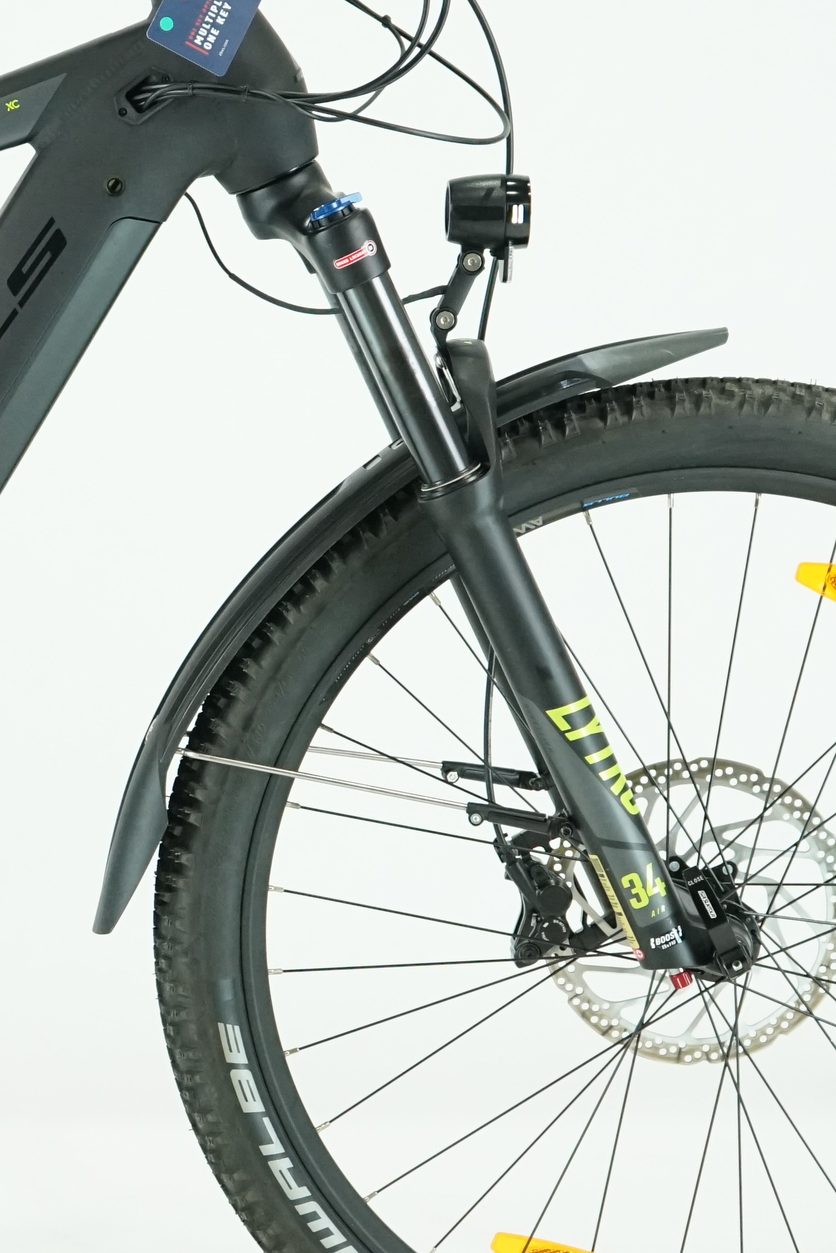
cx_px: -223
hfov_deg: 10.5
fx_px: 4458
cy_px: 513
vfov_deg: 16.0
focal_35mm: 128
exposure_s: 1/200
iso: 2500
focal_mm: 51
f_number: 5.6
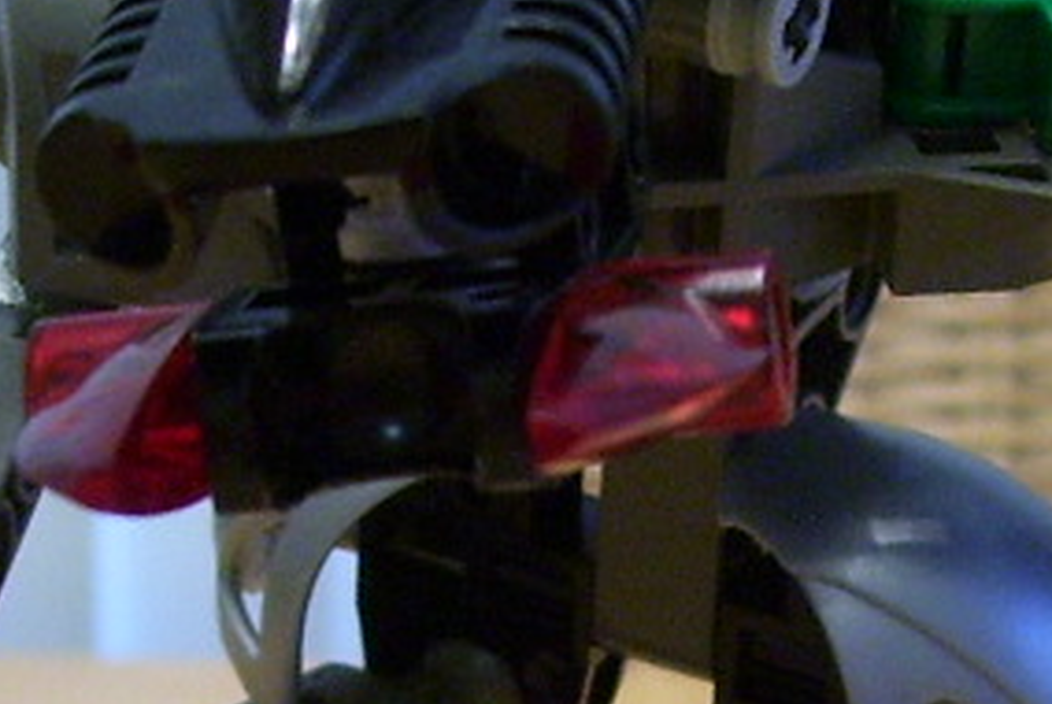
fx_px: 4622
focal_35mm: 158
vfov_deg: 8.5
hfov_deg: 13.0
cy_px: 993
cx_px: 645
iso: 160
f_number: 2.7
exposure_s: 1/15
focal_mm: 6
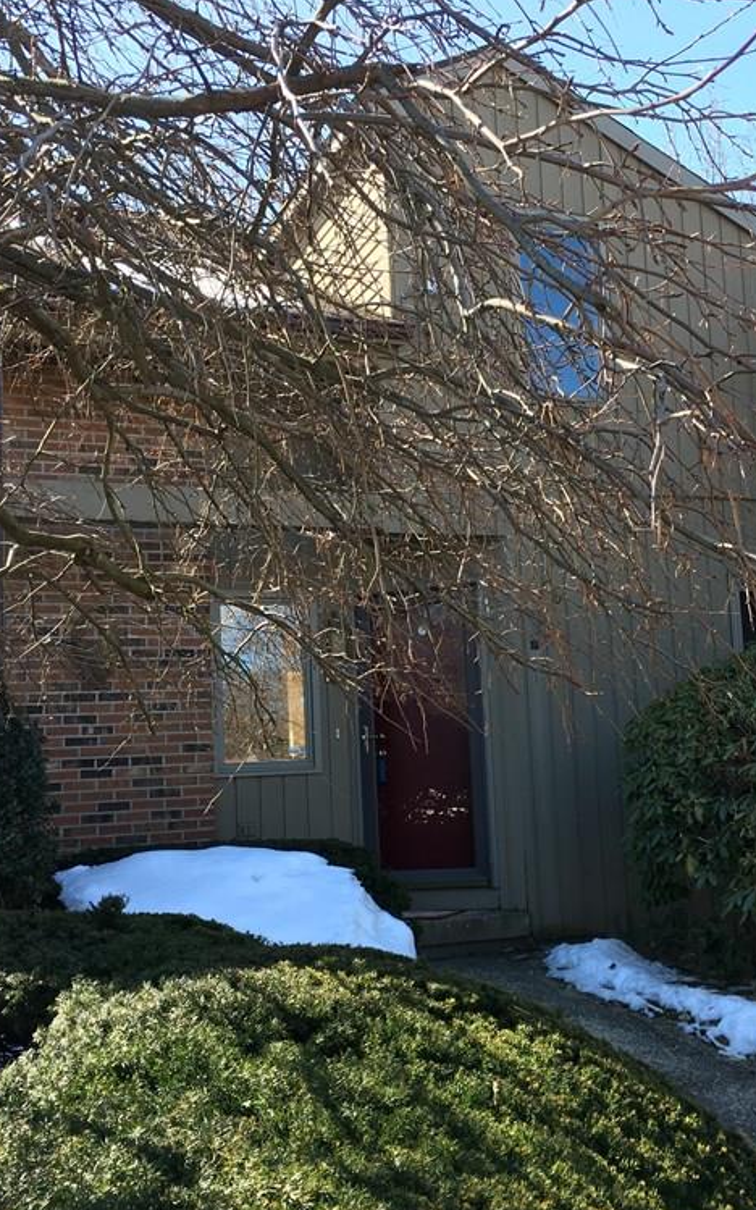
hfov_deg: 30.4
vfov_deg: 47.2
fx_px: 1385
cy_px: 604
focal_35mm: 42
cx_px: 468
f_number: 2.2
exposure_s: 1/283
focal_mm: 4.15
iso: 25
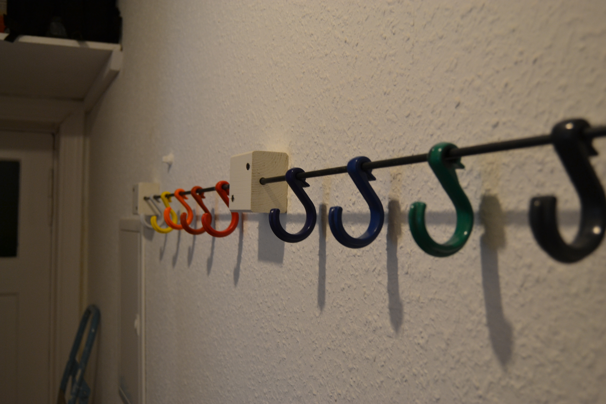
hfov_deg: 55.1
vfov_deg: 38.4
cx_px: 303
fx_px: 581
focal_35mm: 34
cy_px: 202
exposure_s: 1/60
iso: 500
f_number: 3.8
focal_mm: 23
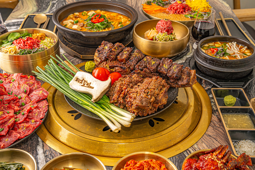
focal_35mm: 47
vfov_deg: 28.6
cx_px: 128
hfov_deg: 41.9
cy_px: 85
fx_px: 333
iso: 100
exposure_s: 1/80
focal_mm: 47
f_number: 11
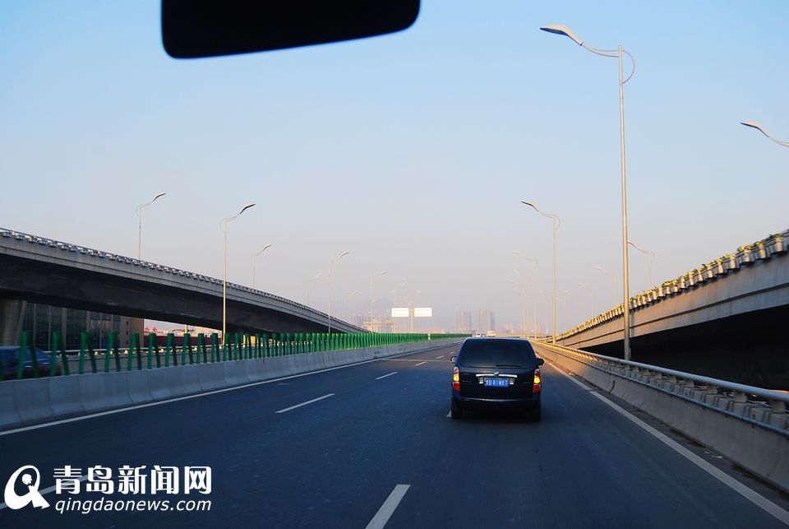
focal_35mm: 39
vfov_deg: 34.3
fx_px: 856
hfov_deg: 49.5
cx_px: 394
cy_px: 264
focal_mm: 26
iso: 100
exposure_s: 1/160
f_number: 6.3
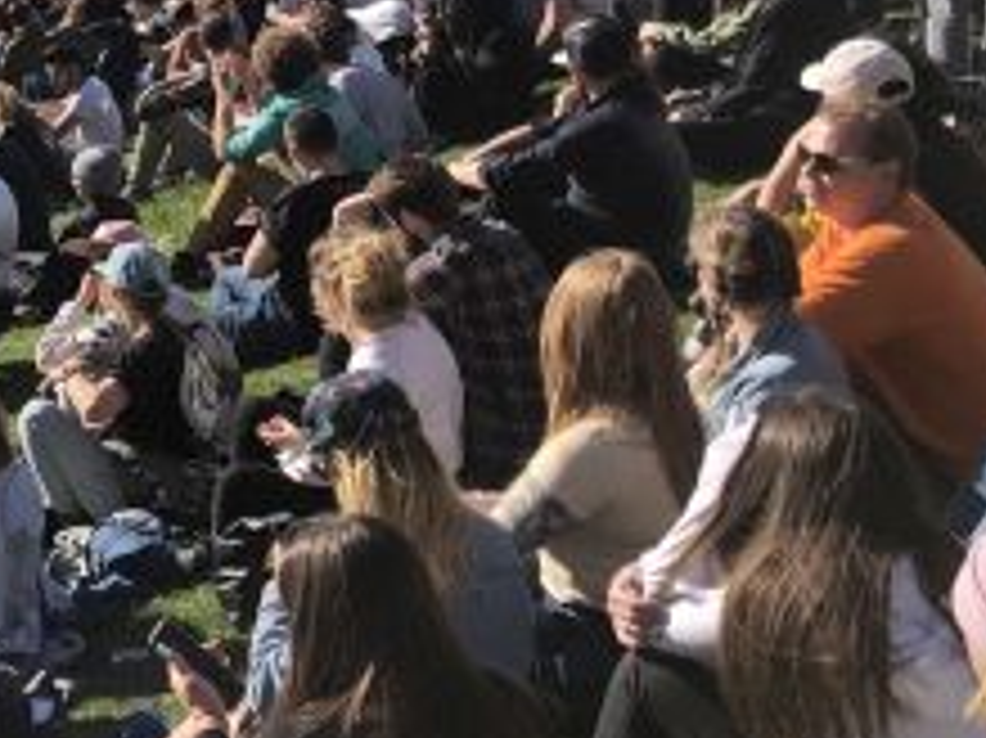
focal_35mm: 82
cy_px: -94
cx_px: -279
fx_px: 2334
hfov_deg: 21.6
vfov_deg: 17.3
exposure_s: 1/2404
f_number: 1.8
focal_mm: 4
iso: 20
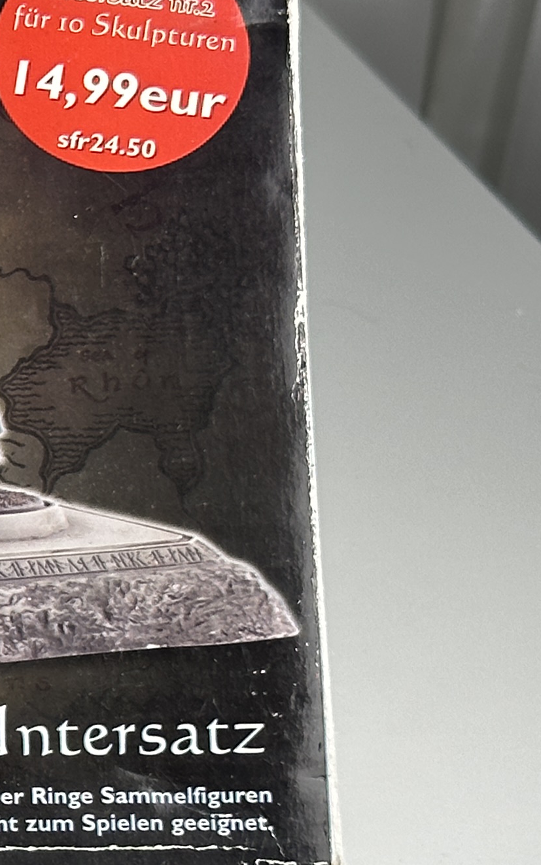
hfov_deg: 7.9
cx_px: -666
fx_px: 3658
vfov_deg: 13.4
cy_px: 725
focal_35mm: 155
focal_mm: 6.86
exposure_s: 1/124
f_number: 1.78
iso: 50
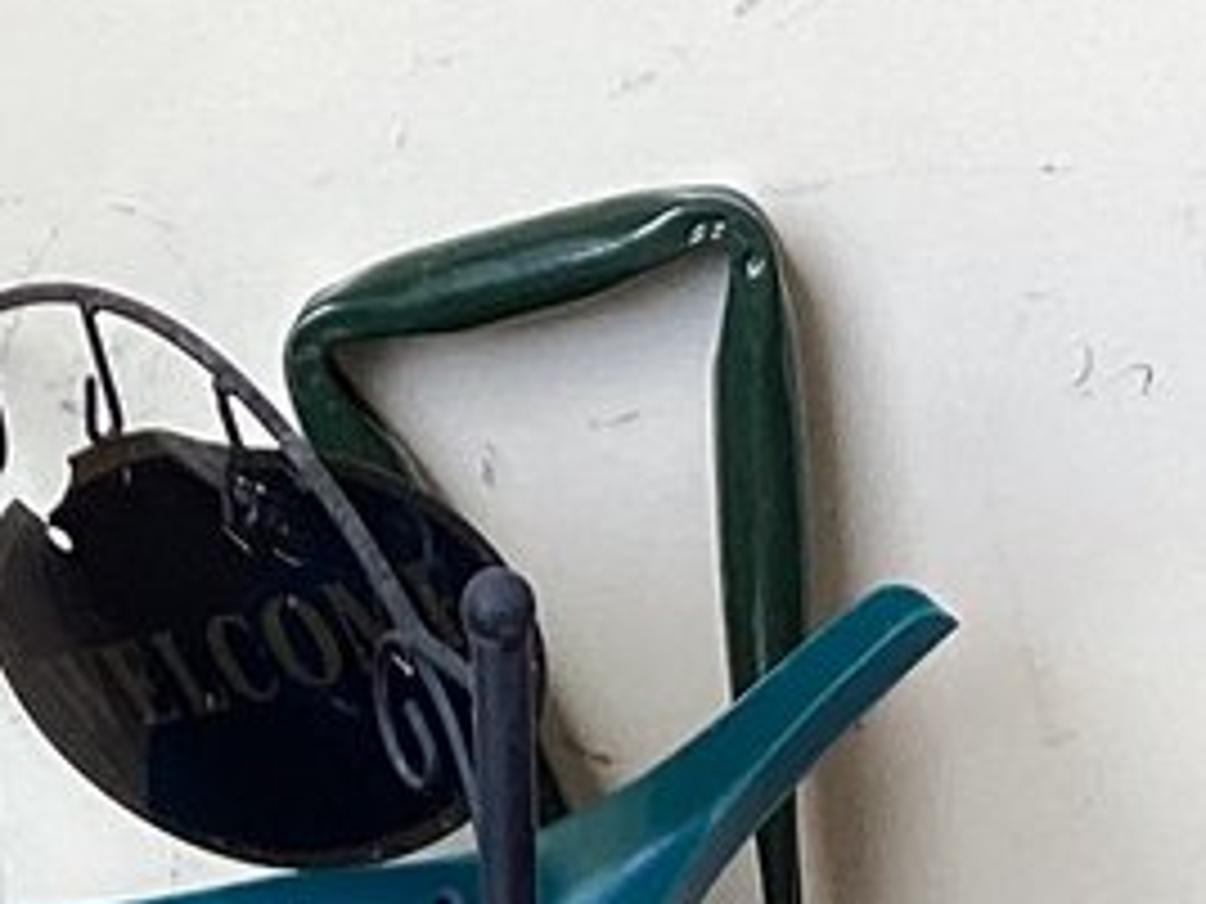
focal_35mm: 175
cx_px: 659
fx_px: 6097
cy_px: 1945
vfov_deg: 8.0
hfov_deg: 11.3
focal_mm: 3.3
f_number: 2.4
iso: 50
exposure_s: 1/120
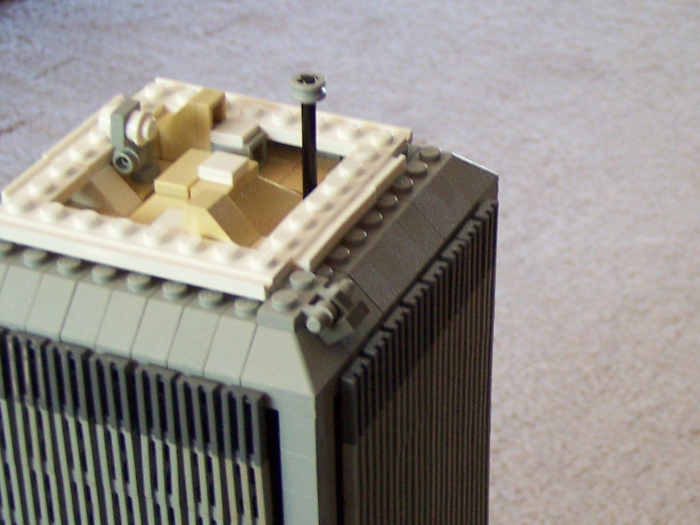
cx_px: 634
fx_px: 2164
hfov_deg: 18.1
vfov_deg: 13.8
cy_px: 245
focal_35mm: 107
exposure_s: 1/15
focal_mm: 8.5
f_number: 3
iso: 140
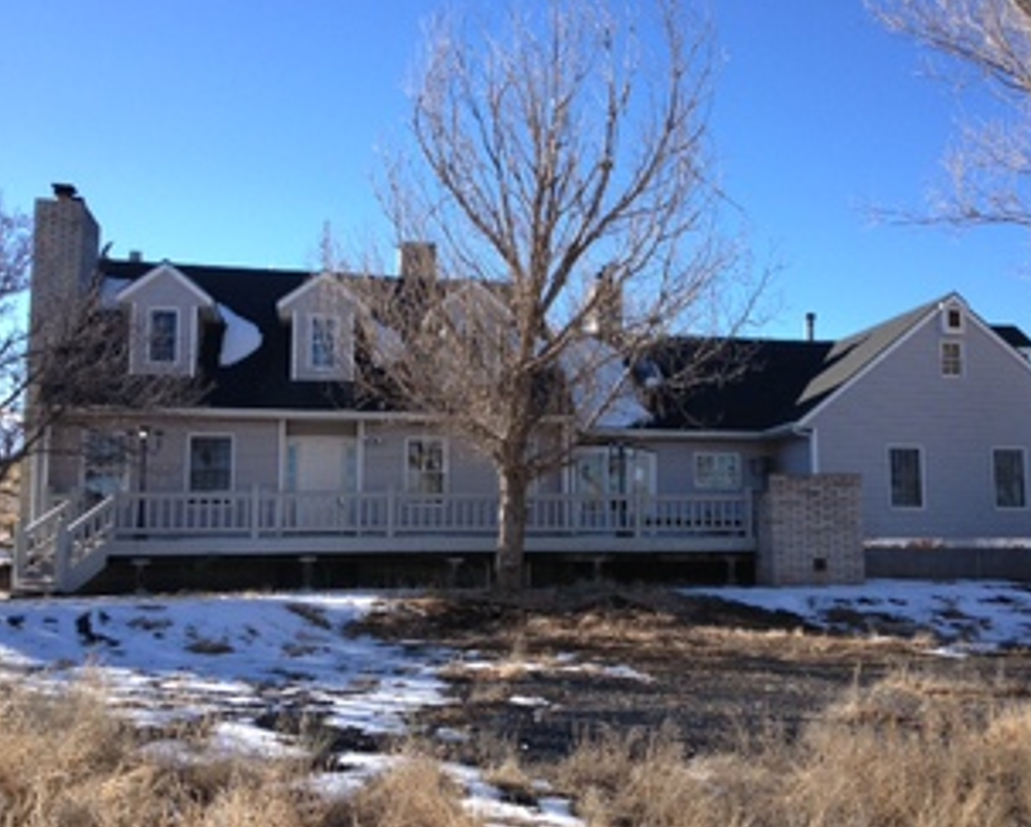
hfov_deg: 46.7
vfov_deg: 38.3
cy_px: 422
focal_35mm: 39
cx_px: 578
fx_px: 1191
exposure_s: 1/863
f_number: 2.4
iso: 50
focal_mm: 4.28
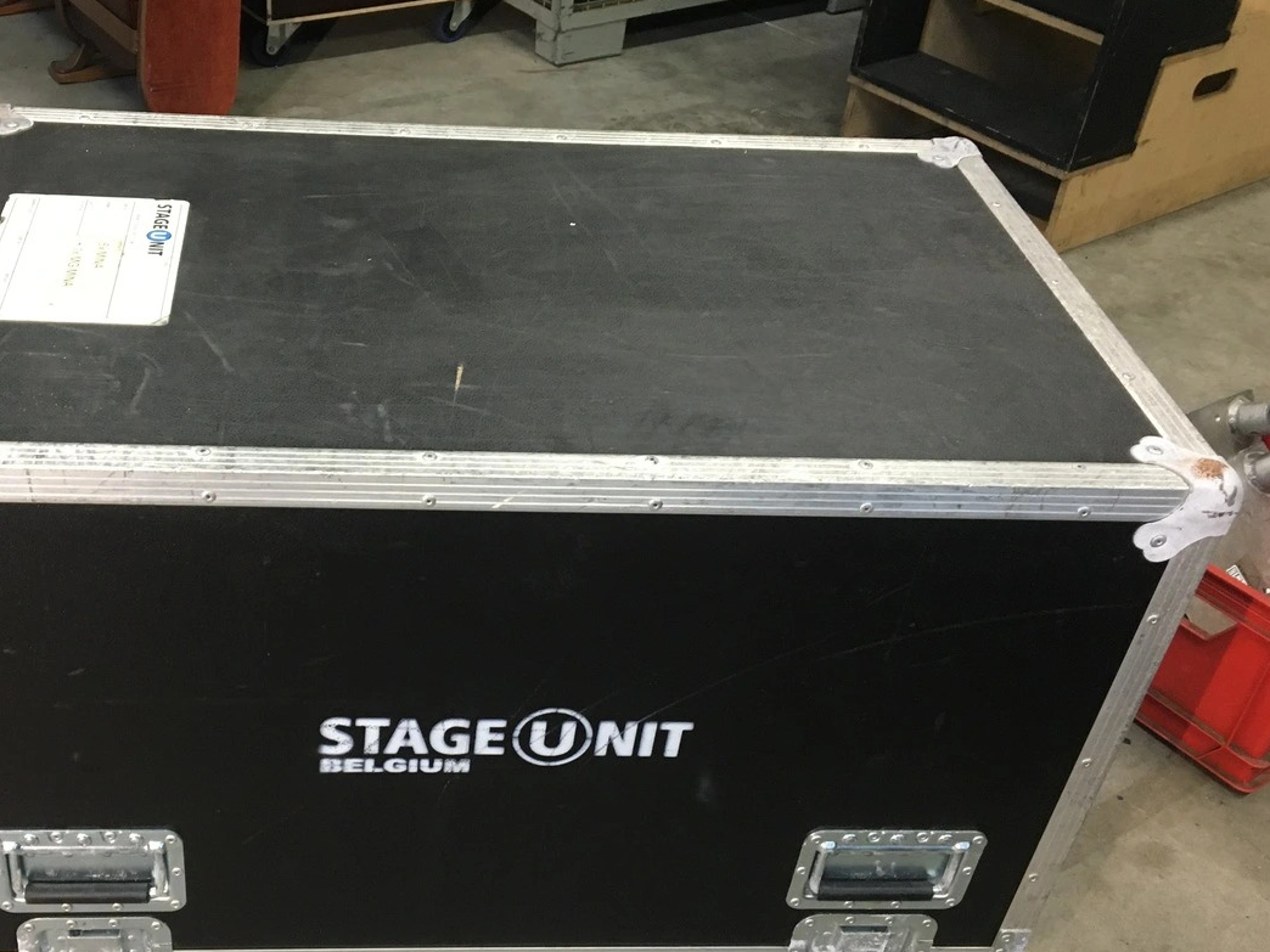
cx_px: 445
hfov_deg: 46.2
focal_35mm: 40
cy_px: 546
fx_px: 1468
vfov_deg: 35.9
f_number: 2.2
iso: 200
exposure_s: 1/20
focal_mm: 4.15
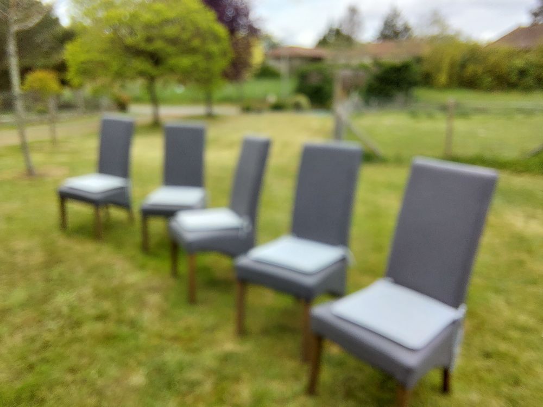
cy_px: 204
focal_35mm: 25
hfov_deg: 69.4
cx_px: 272
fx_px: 392
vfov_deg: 54.9
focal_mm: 2.13
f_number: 2.4
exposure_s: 1/377
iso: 50
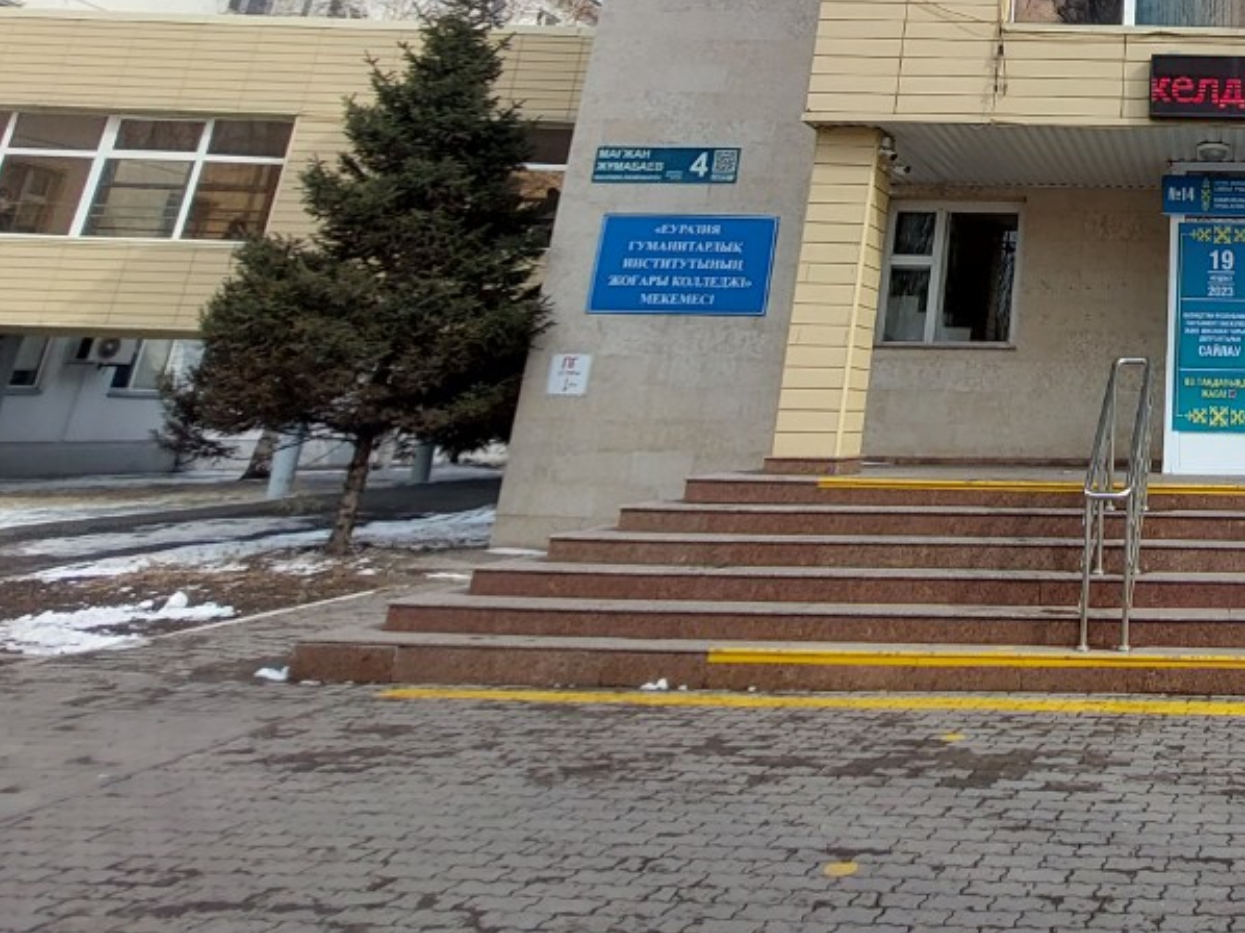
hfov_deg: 50.4
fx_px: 1043
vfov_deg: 43.3
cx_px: 1236
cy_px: 65
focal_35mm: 29
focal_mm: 1.74
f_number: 2.2
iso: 40
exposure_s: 1/909
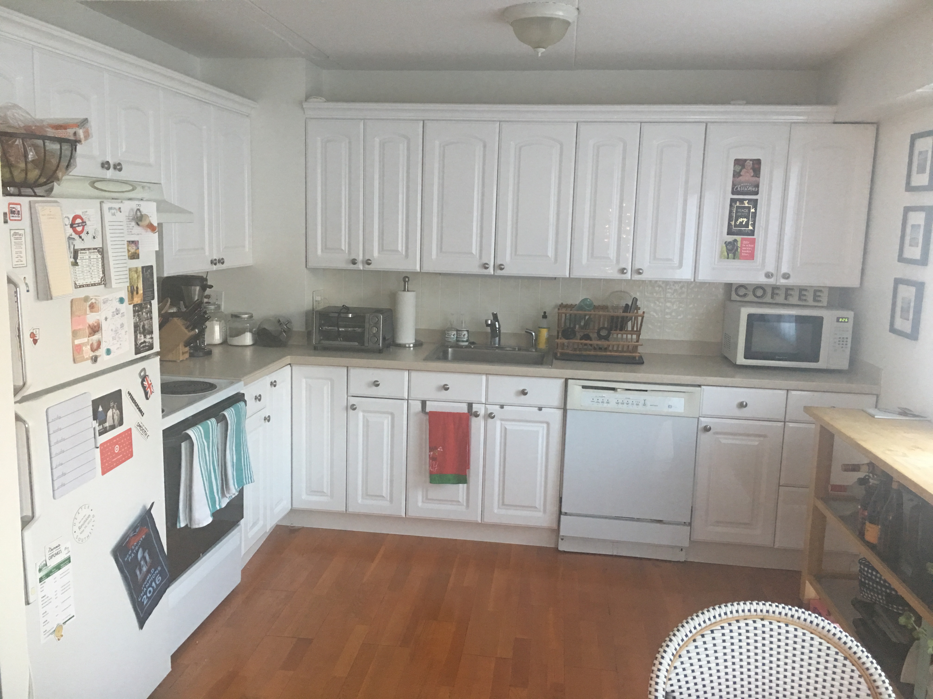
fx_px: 782
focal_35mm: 29
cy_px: 350
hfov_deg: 61.7
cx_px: 466
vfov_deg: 48.2
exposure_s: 1/10
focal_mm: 4.15
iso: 80
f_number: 2.2
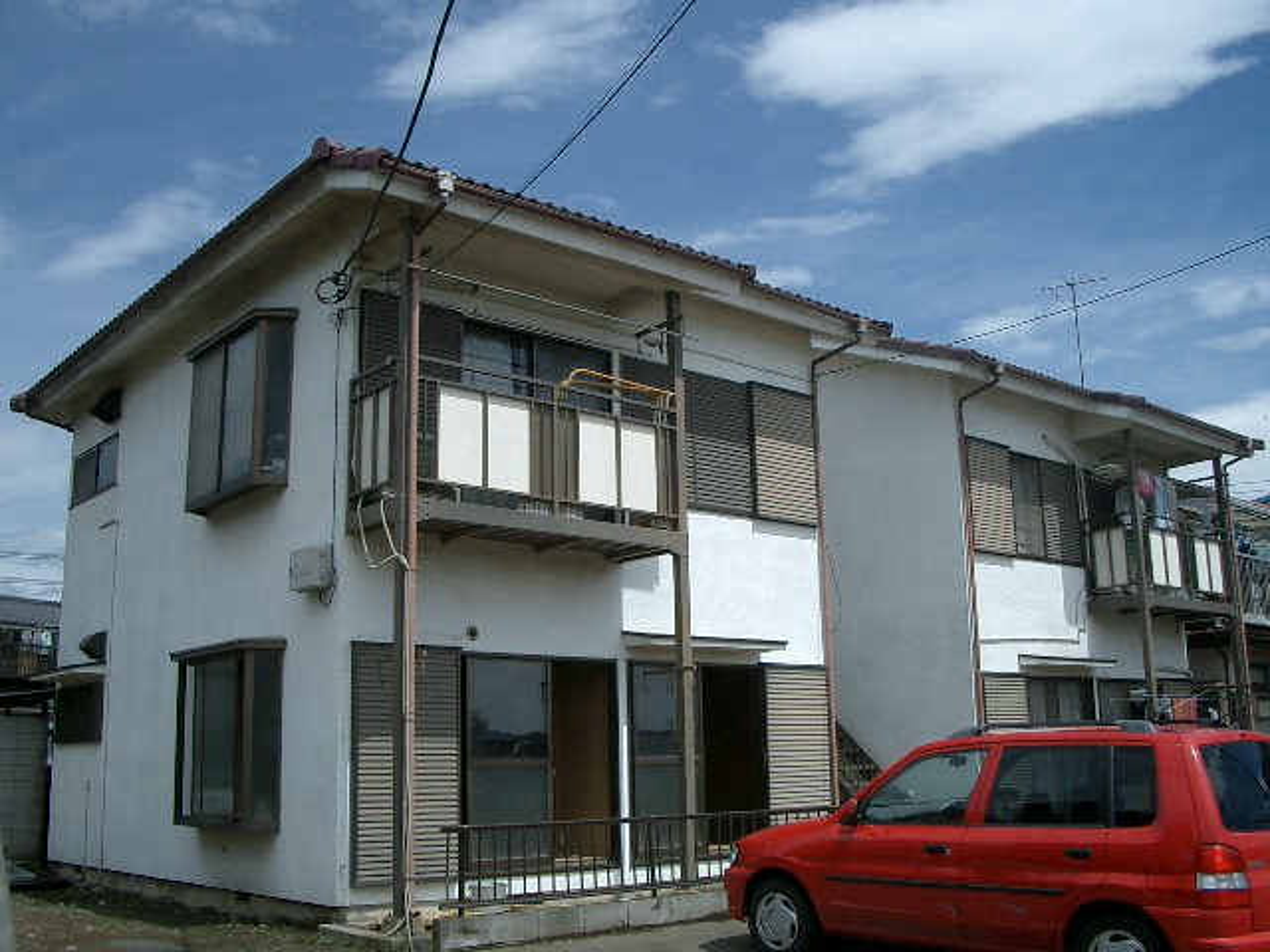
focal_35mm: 35
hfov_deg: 52.6
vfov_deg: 40.7
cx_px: 635
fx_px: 1284
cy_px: 476
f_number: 4.3
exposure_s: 1/640
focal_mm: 5.8
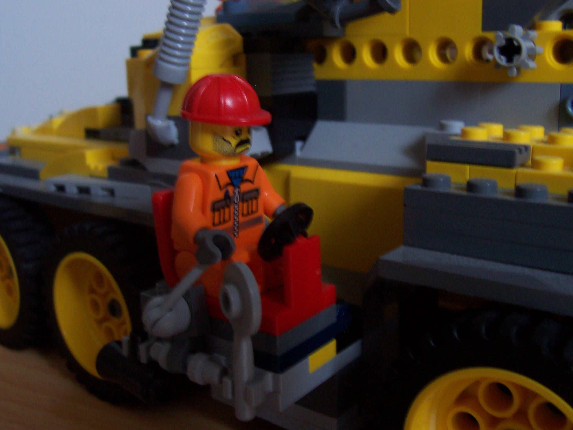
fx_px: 629
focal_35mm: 38
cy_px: 220
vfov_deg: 37.7
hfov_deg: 49.0
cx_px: 285
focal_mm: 5.6
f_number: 2.8
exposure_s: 1/8
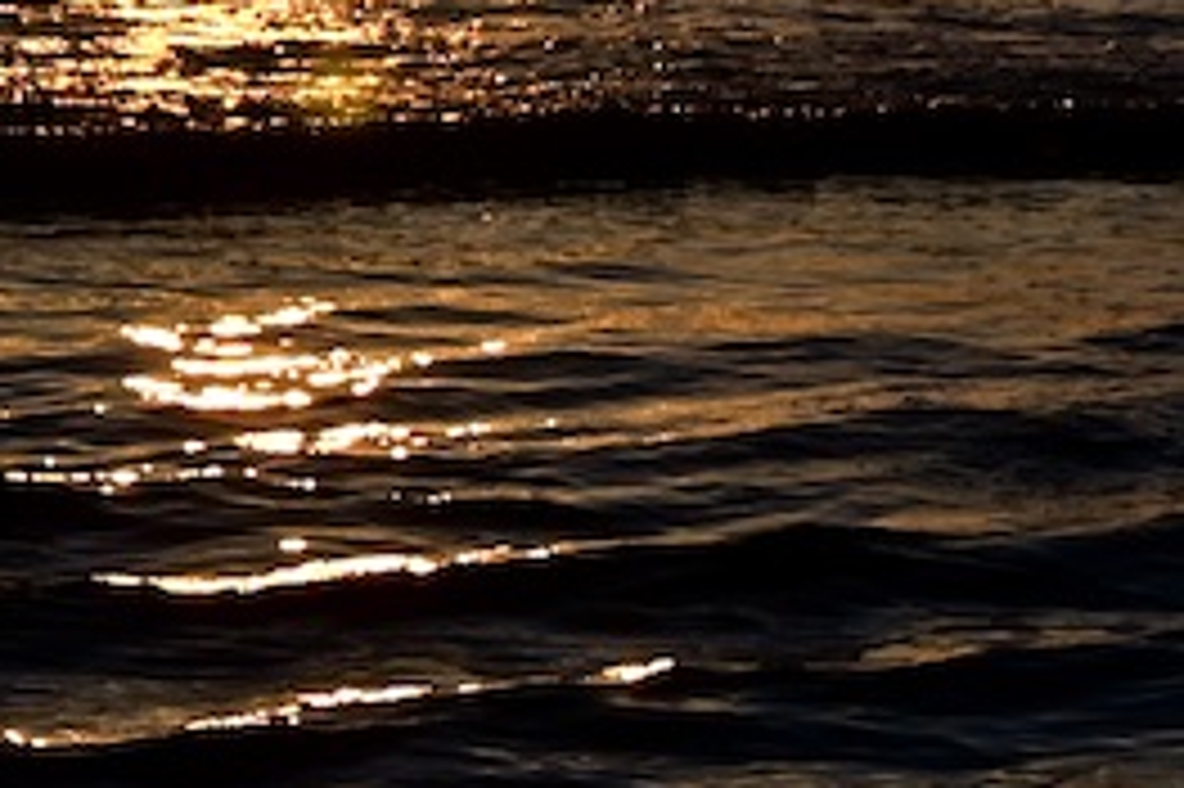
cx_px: 378
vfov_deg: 4.4
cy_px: -599
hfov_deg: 6.7
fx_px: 10057
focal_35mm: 306
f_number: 10
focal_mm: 45
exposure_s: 1/400
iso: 100
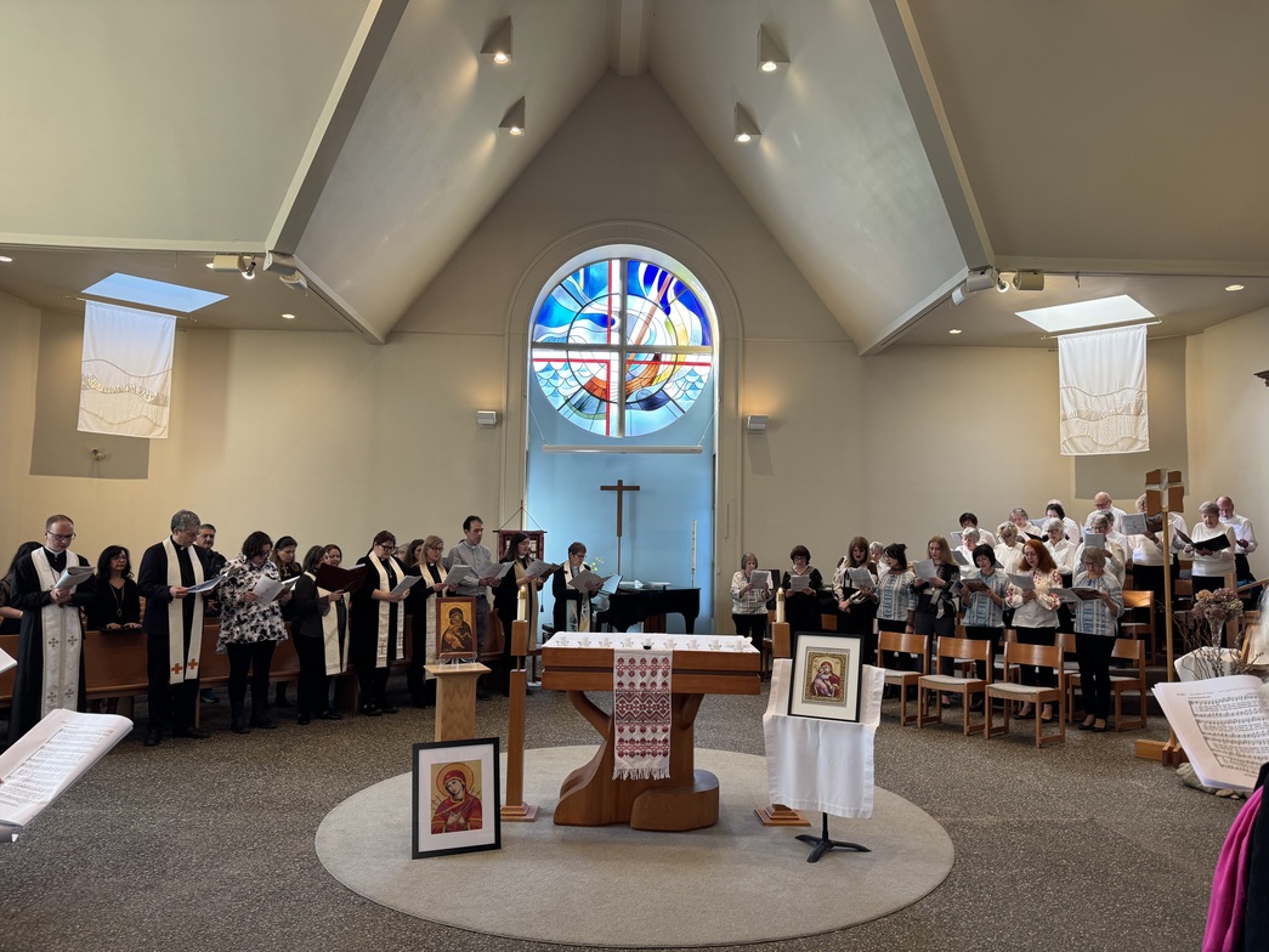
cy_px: 476
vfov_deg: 56.8
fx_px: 880
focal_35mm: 24
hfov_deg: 71.6
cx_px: 634
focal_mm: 6.76
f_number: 1.78
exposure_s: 1/60
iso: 125
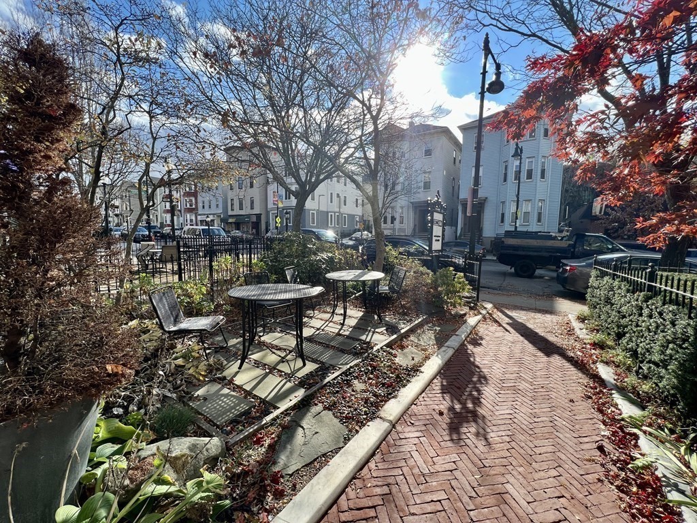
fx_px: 262
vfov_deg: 89.9
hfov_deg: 106.2
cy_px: 262
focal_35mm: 13
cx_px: 348
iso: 32
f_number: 1.8
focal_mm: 1.57
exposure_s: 1/690
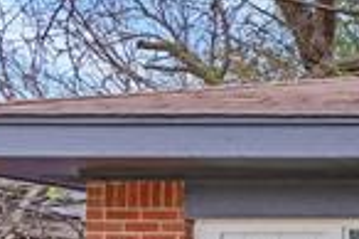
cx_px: 1068
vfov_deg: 11.6
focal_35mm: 112
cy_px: 387
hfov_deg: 11.3
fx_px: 1116
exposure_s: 1/125
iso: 100
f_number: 5.6
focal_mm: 16
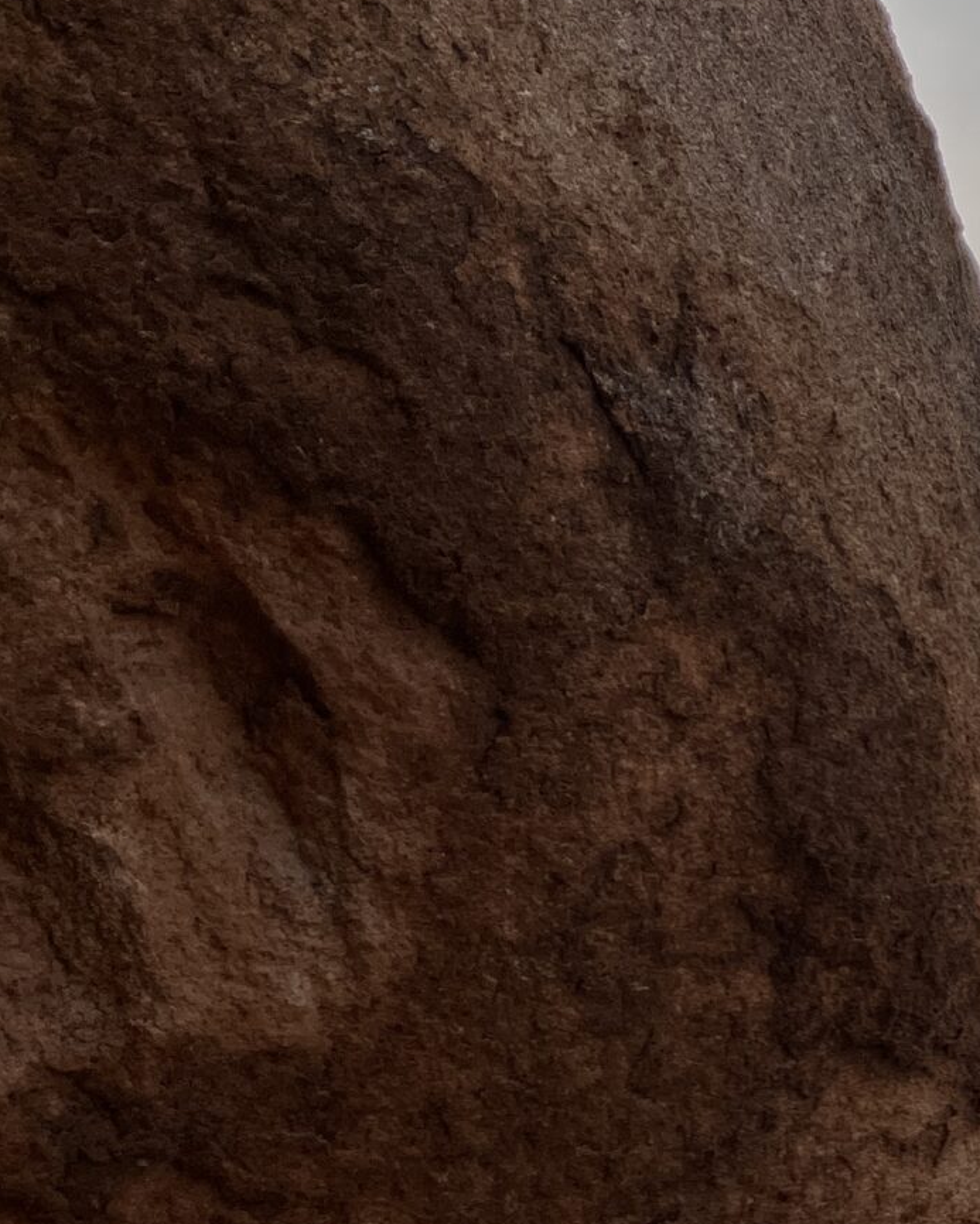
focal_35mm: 75
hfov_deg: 17.4
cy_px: 1177
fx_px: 2719
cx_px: 1647
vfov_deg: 24.4
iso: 50
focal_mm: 5.1
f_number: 1.6
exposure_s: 1/871
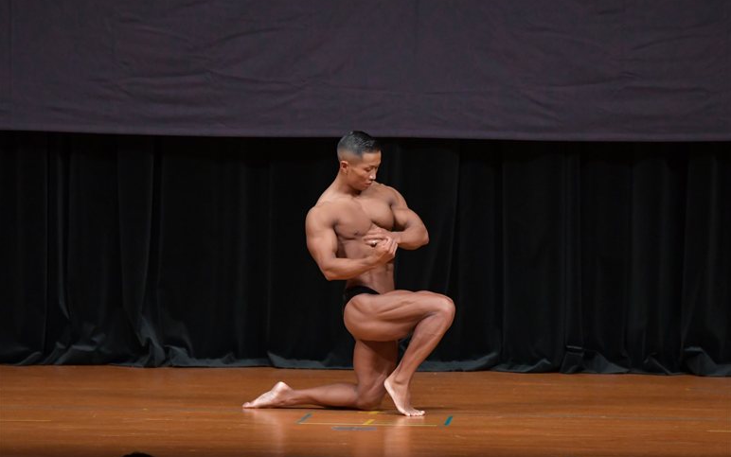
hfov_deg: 7.6
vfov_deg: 4.8
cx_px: 365
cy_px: 237
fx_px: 5500
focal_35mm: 276
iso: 4000
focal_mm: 180
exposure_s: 1/400
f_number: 5.6
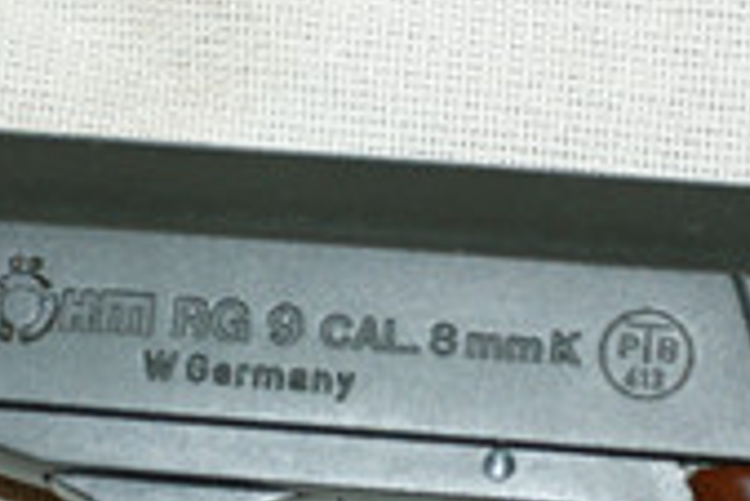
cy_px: 454
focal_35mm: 133
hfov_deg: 15.4
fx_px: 2773
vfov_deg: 10.3
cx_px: 306
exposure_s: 1/60
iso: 400
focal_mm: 30
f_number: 7.1
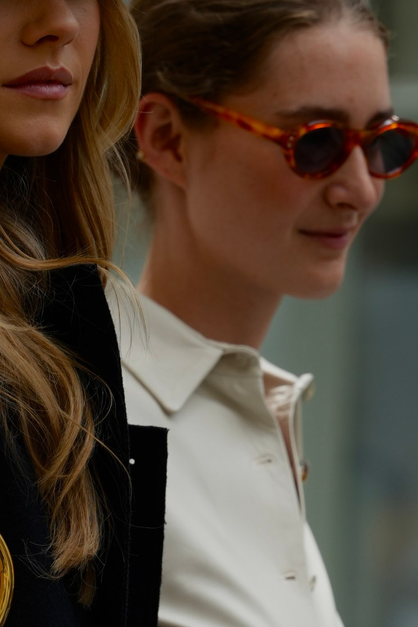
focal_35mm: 527
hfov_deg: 2.6
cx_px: 14
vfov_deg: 3.9
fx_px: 9183
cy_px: 454
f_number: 6.3
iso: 200
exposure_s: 1/320
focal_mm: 180
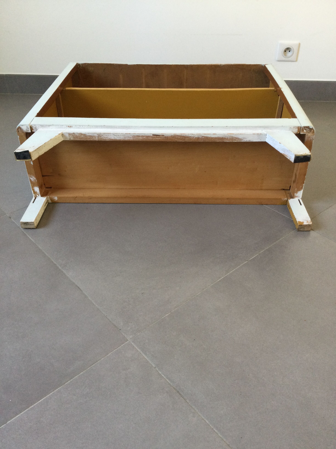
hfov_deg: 45.4
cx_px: 168
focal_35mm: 31
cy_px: 224
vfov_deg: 58.4
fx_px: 401
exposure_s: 1/33
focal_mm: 3.3
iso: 64
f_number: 2.4
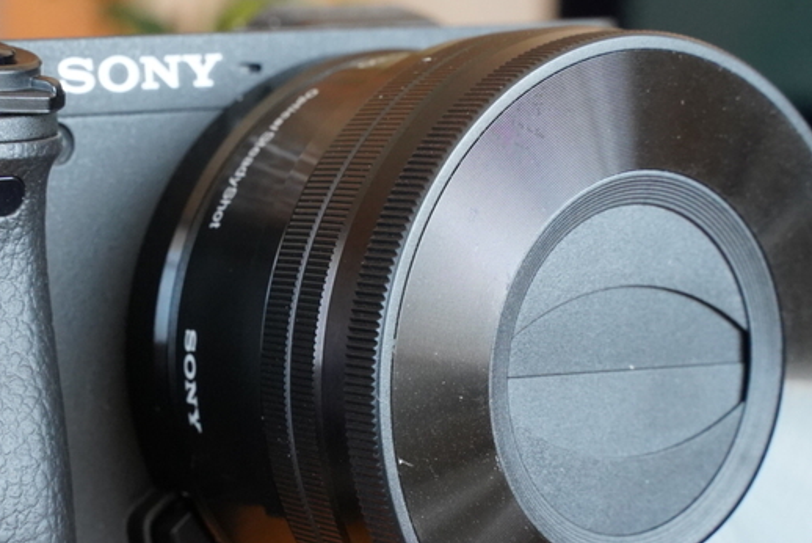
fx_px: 2008
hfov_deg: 22.7
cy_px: 344
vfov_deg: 15.4
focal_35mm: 89
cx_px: 227
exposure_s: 1/50
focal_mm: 45
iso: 5000
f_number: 11
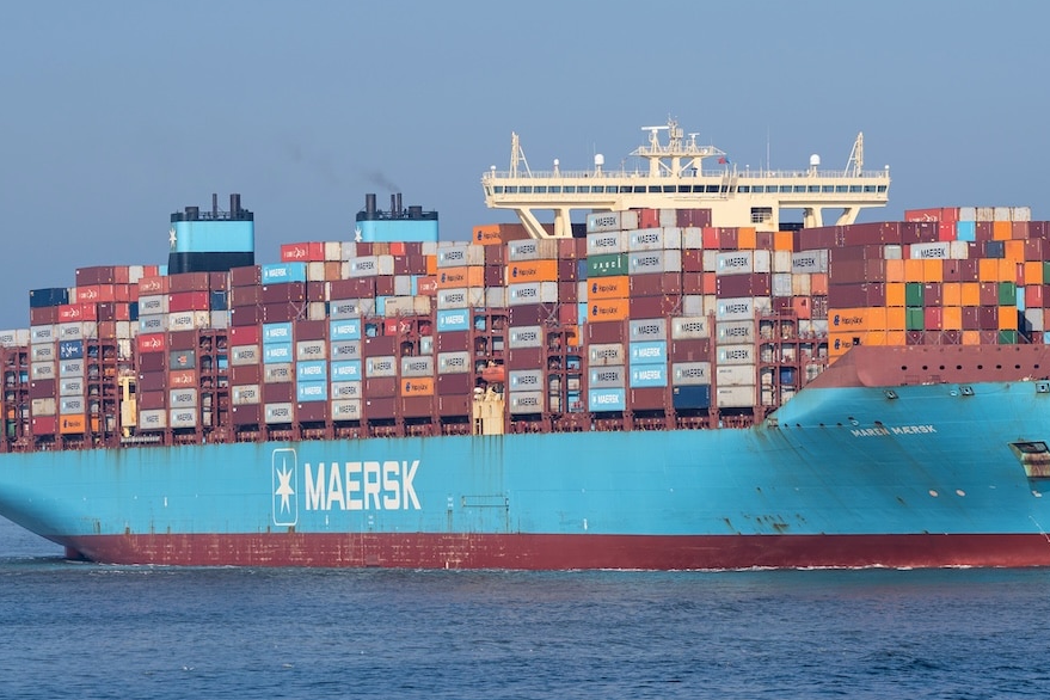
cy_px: 317
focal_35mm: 254
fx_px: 7408
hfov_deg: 8.1
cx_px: 616
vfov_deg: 5.4
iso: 100
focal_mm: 124
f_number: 6.7
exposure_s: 1/750
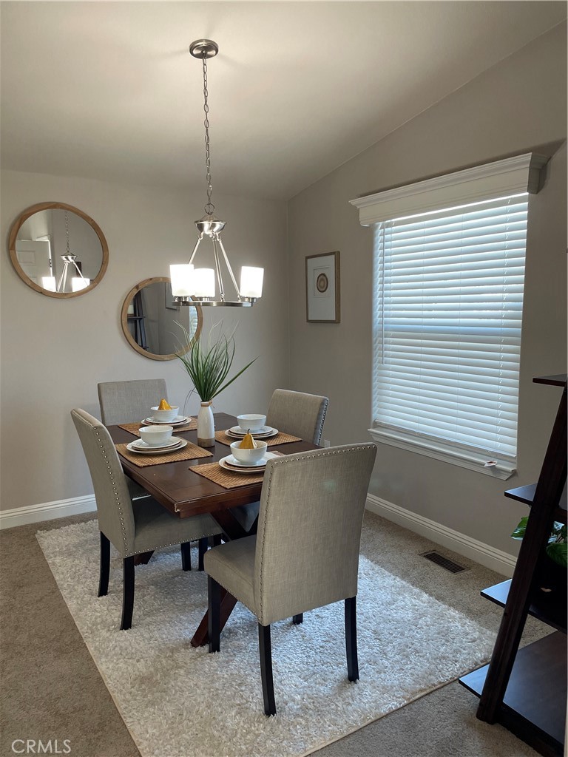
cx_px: 284
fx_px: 569
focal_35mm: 26
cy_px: 378
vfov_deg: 67.3
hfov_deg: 53.1
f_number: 1.6
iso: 100
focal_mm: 4.2
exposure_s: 1/120
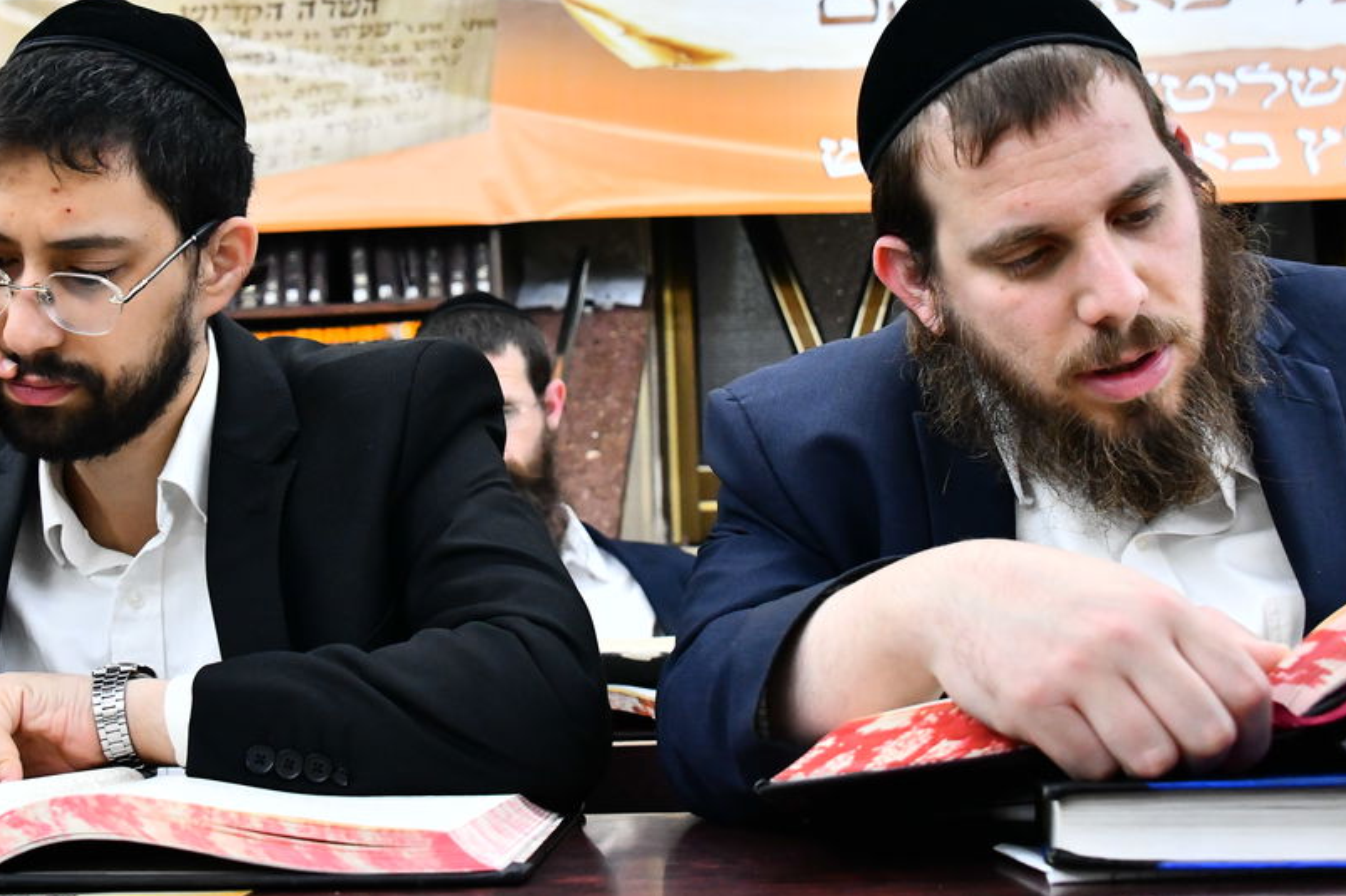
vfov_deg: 22.0
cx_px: 578
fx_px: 2280
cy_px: 214
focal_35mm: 61
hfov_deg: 32.8
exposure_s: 1/160
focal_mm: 35
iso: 3200
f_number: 5.6
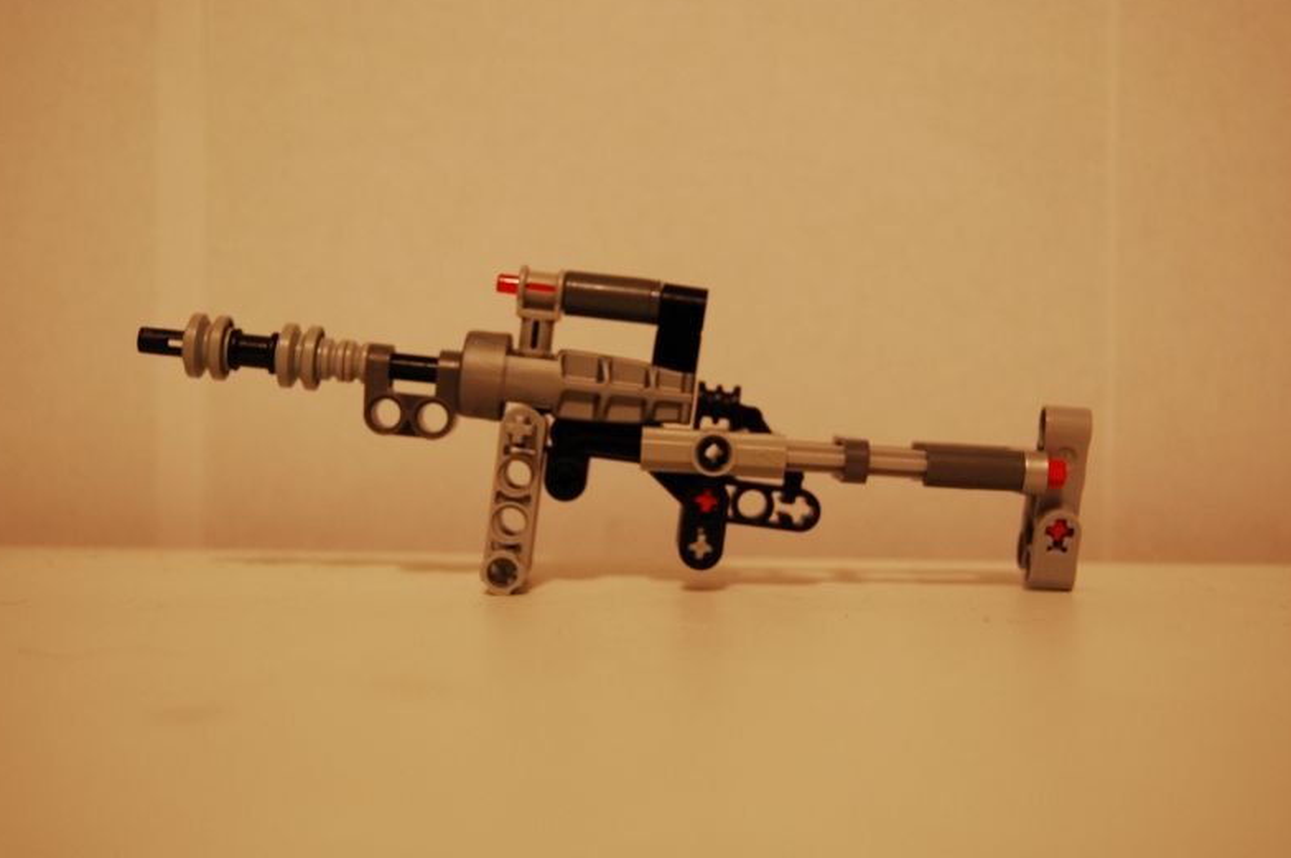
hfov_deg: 40.4
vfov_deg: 27.5
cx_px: 637
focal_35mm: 49
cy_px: 427
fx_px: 1755
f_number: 4.5
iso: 900
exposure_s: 1/8
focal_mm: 32
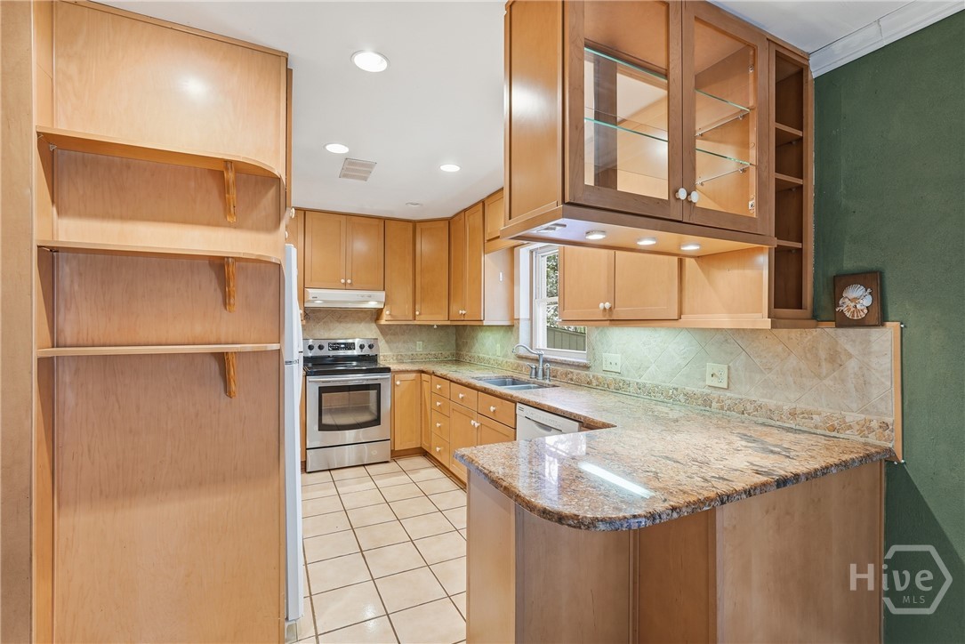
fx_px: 429
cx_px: 482
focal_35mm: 16
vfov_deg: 73.8
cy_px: 322
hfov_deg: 96.7
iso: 320
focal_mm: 16
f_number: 9
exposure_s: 1/125
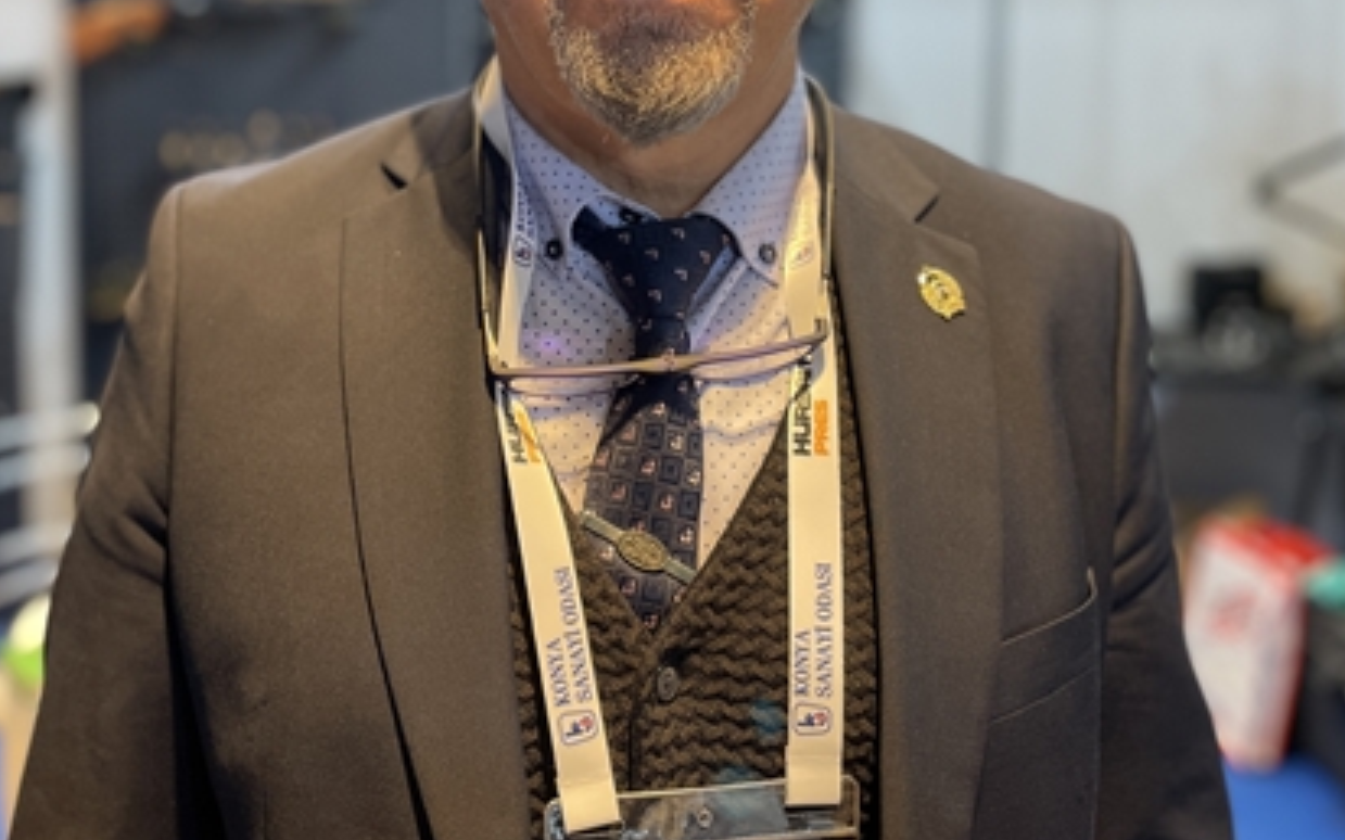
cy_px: 150
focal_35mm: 40
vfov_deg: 31.1
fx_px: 1466
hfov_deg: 49.2
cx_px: 619
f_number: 1.6
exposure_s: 1/50
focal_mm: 4.2
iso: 100
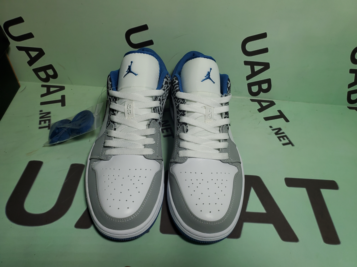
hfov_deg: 67.3
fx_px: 268
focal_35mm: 26
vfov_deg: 53.1
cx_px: 178
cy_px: 134
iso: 50
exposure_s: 1/430
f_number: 2.4
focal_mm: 4.3
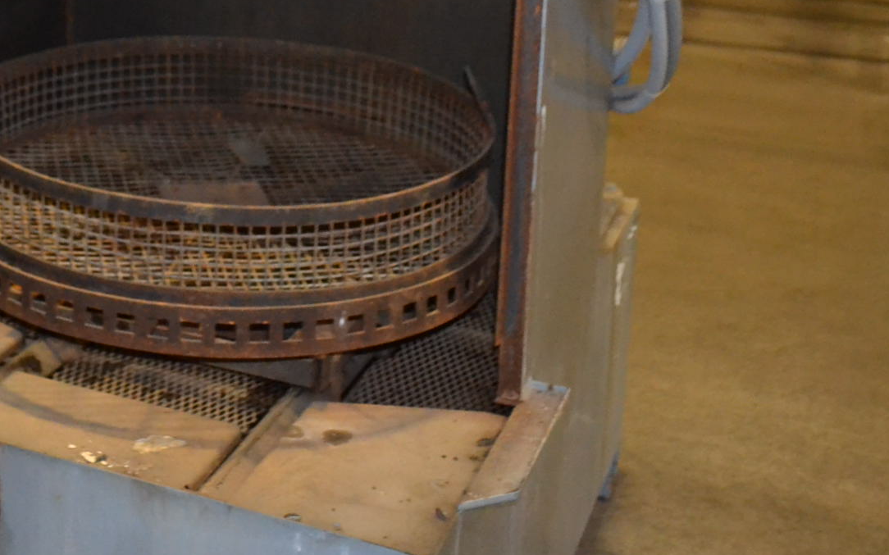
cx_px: 65
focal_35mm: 65
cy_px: -57
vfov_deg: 19.2
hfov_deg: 30.0
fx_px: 1575
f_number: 3.8
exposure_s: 1/60
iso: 3200
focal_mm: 20
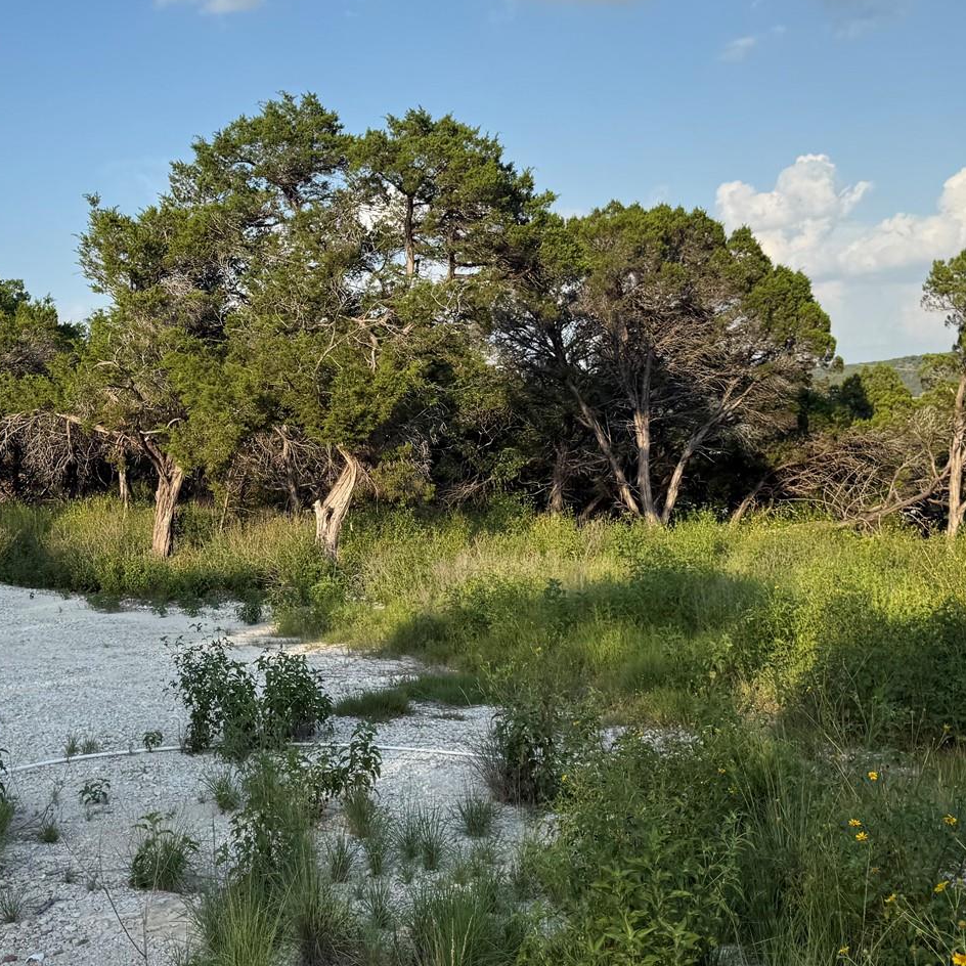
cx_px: 382
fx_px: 1452
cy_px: 360
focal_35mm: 46
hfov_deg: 36.6
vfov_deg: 36.6
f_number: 1.78
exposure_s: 1/3584
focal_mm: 6.76
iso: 80
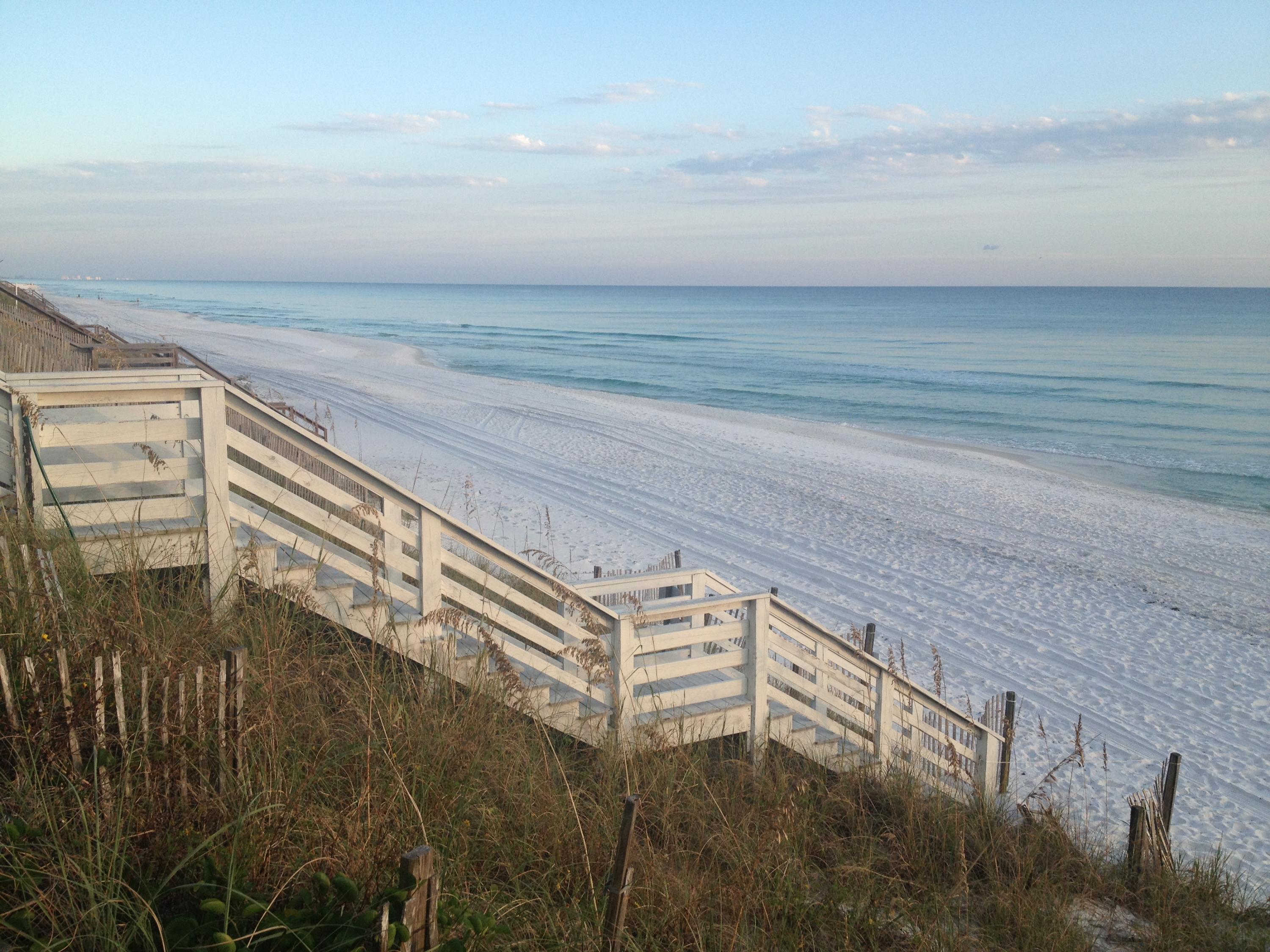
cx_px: 635
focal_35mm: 35
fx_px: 1284
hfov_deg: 52.6
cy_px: 476
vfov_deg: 40.7
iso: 50
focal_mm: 4.28
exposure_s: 1/464
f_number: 2.4
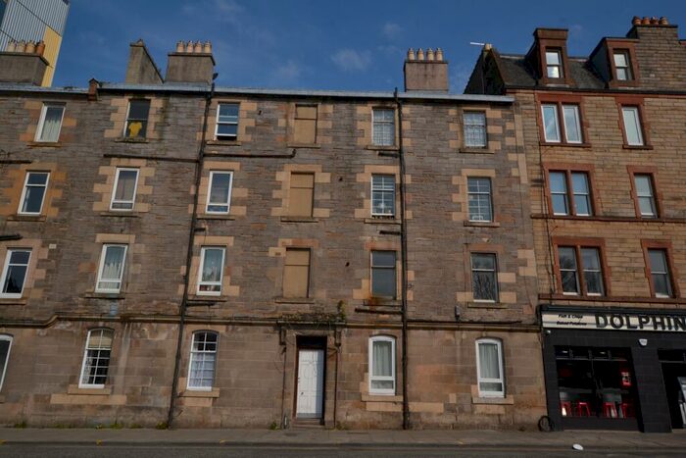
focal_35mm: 26
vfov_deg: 50.4
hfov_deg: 70.4
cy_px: 229
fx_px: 486
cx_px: 343
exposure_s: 1/200
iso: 100
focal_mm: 17
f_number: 14
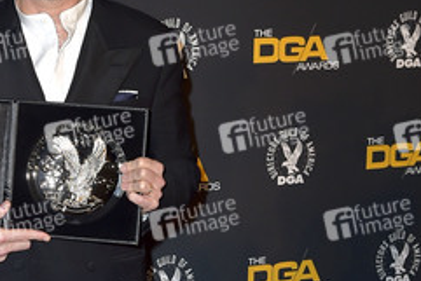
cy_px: 89
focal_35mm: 82
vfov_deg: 16.6
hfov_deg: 24.1
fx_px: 959
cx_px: 42
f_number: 6.3
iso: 500
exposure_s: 1/250
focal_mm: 44
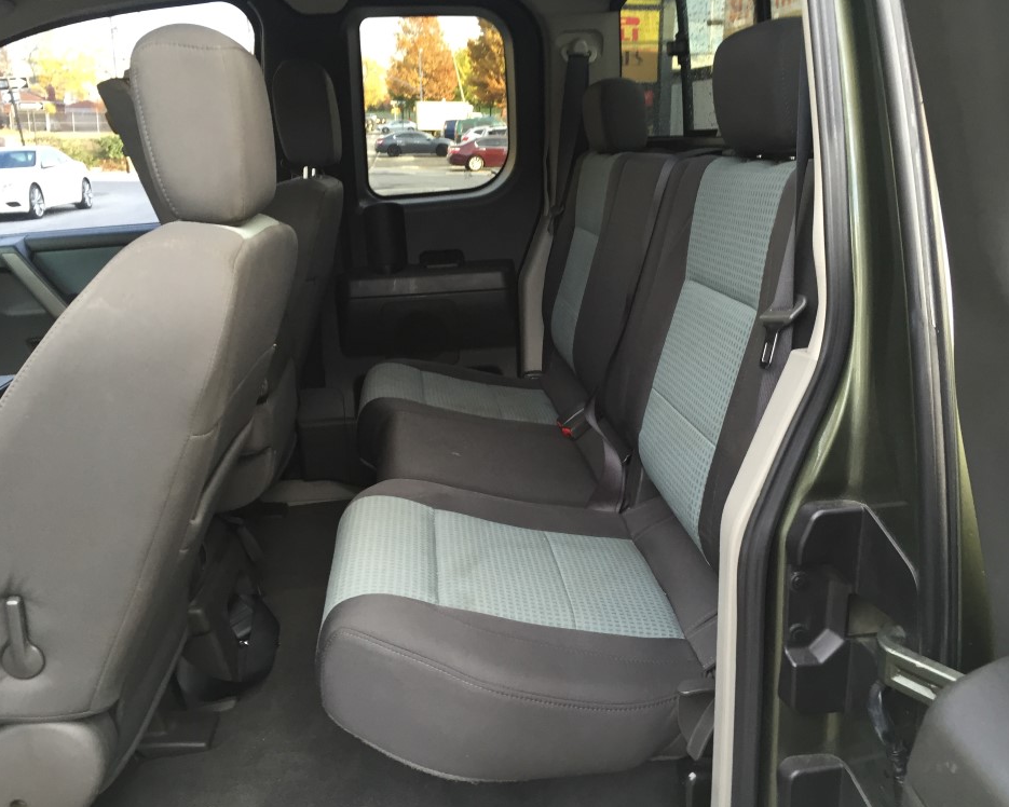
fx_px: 926
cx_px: 532
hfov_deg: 57.1
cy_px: 397
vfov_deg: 47.1
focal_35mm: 31
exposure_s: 1/30
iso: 64
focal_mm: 4.15
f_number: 2.2
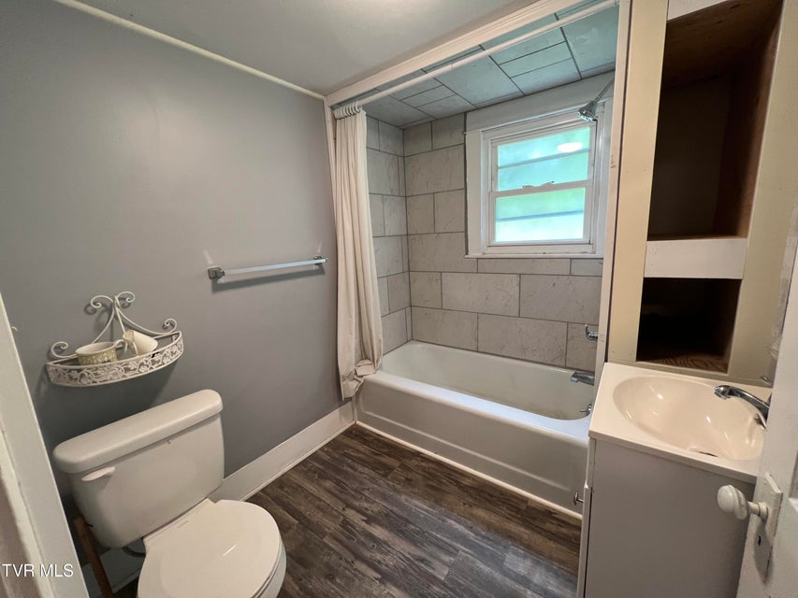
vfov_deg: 89.9
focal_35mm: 13
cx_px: 399
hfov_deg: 106.2
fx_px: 300
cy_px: 299
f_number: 1.8
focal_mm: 1.57
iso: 125
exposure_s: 1/60
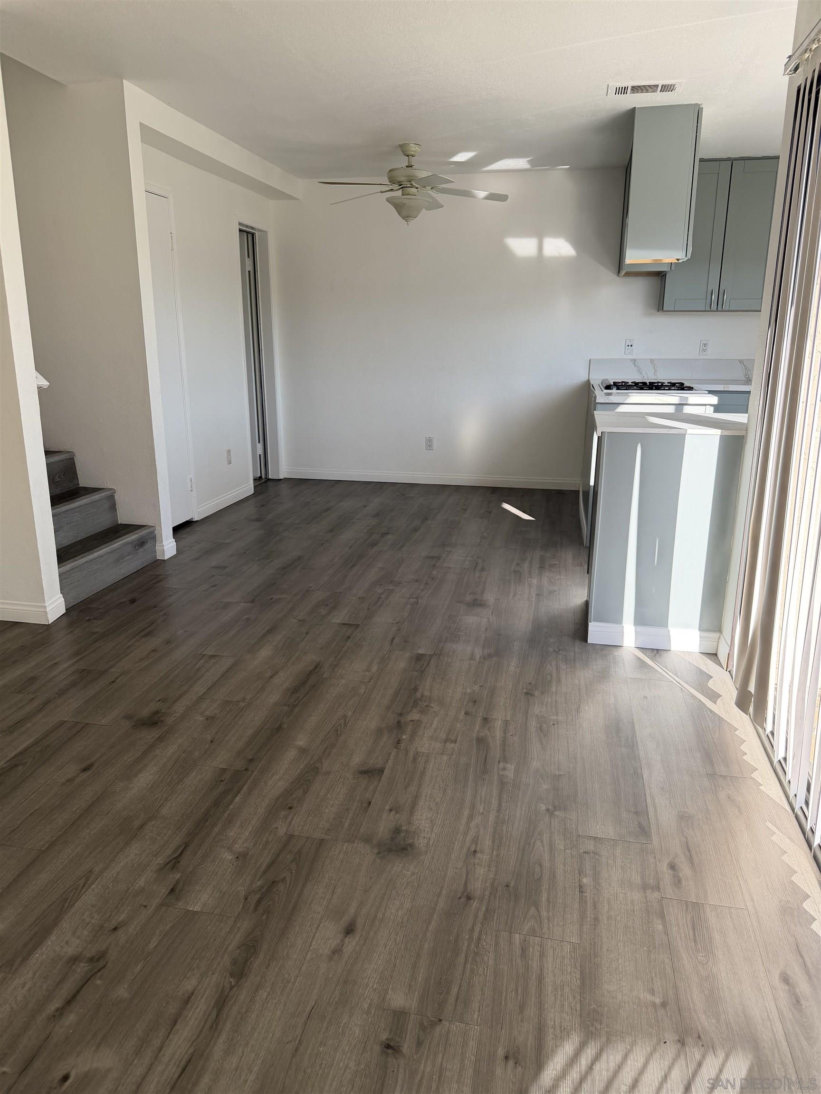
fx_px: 759
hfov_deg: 56.8
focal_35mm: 24
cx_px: 410
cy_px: 547
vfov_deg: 71.6
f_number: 1.78
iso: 100
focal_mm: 6.76
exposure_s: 1/504
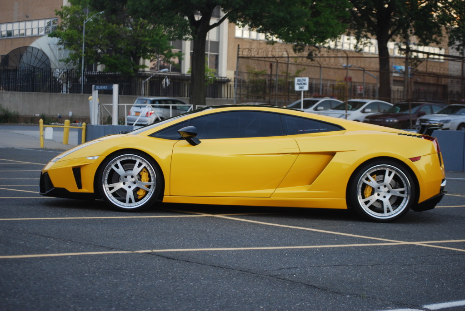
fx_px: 1067
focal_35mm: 82
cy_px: 156
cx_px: 232
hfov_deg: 24.6
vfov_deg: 16.6
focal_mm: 55
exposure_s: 1/40
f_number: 4
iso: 200
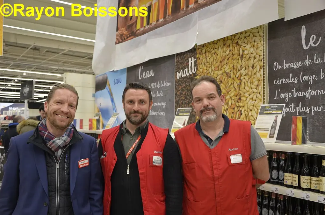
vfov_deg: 36.7
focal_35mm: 36
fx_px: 324
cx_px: 162
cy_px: 108
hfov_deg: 53.2
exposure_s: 1/80
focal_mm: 24
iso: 400
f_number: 4.5
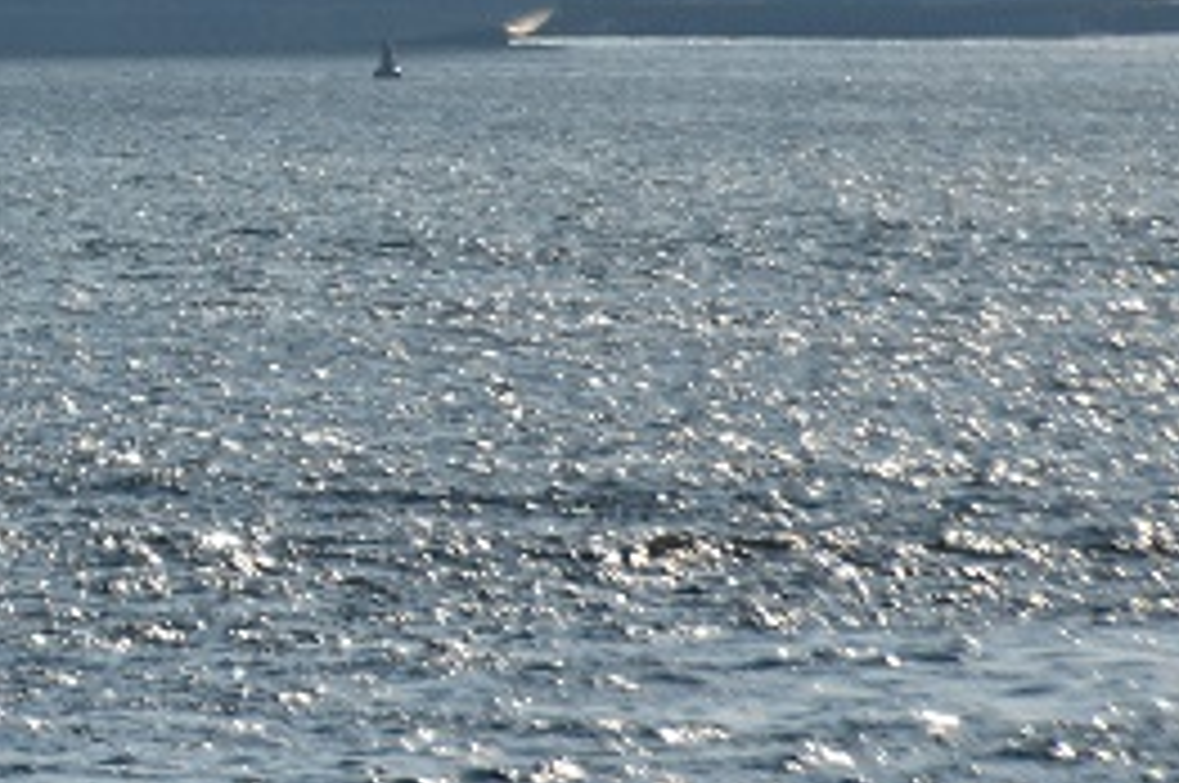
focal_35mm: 499
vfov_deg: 2.7
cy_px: -364
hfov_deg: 4.1
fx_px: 16320
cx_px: -747
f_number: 8
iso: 200
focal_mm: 85
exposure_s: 1/1000
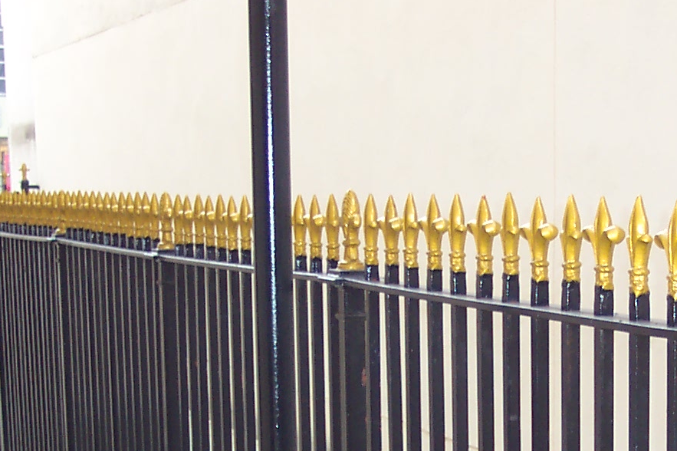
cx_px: 614
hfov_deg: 21.4
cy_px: 548
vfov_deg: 14.2
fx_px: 1748
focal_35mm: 93
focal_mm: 8
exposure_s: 1/45
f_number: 2.8
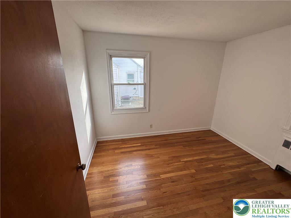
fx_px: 118
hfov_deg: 102.1
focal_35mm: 14
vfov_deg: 85.7
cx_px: 146
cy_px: 109
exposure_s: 1/118
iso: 40
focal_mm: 2.22
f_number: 2.2
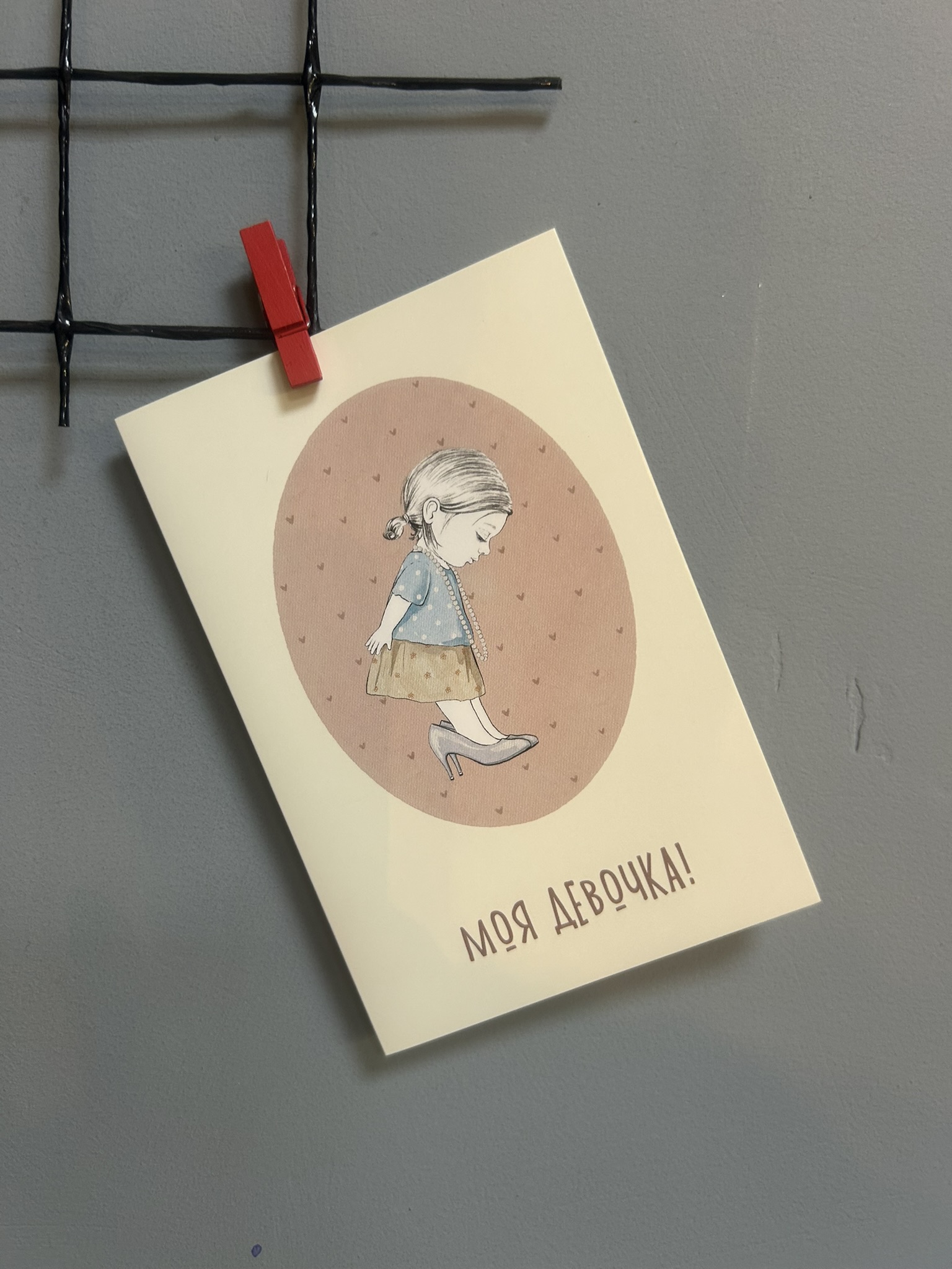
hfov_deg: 53.1
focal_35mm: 26
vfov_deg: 67.3
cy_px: 634
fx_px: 953
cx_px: 476
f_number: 1.5
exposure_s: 1/50
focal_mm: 5.7
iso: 80
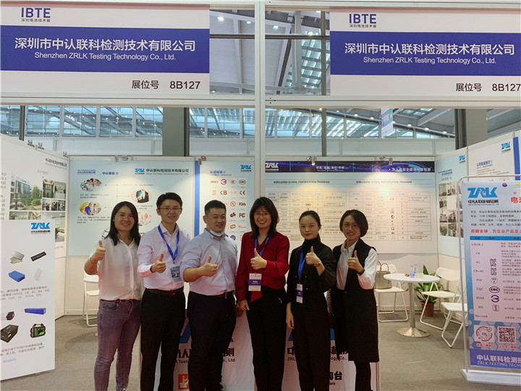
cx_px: 260
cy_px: 196
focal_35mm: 26
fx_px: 391
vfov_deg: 53.1
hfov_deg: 67.3
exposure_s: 1/50
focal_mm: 4.25
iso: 160
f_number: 1.8
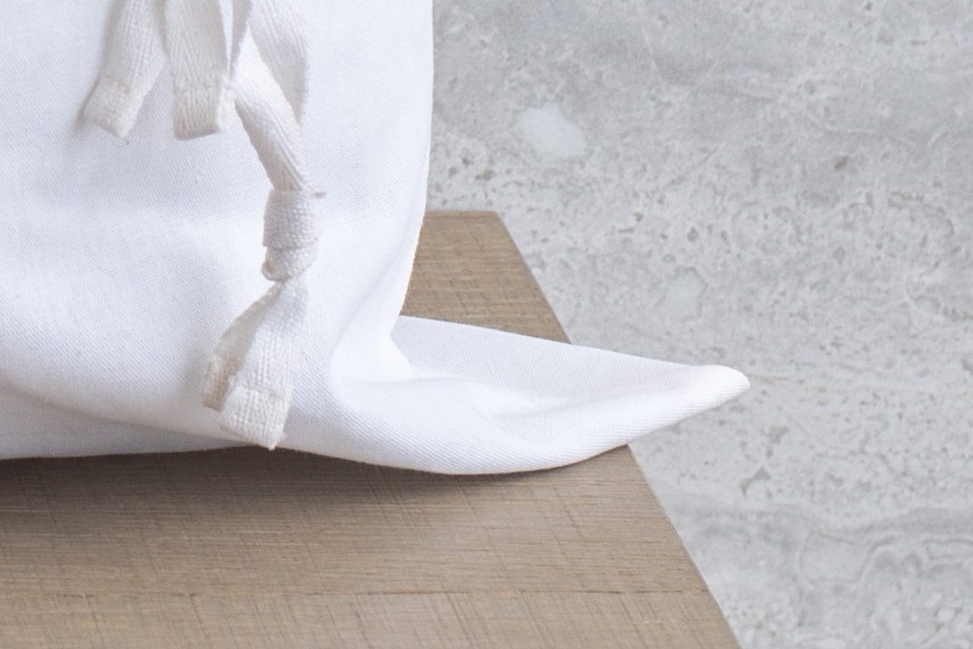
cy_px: -545
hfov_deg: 6.0
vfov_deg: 4.0
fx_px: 9162
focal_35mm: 339
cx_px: -676
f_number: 5.6
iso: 200
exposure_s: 1/250
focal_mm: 50
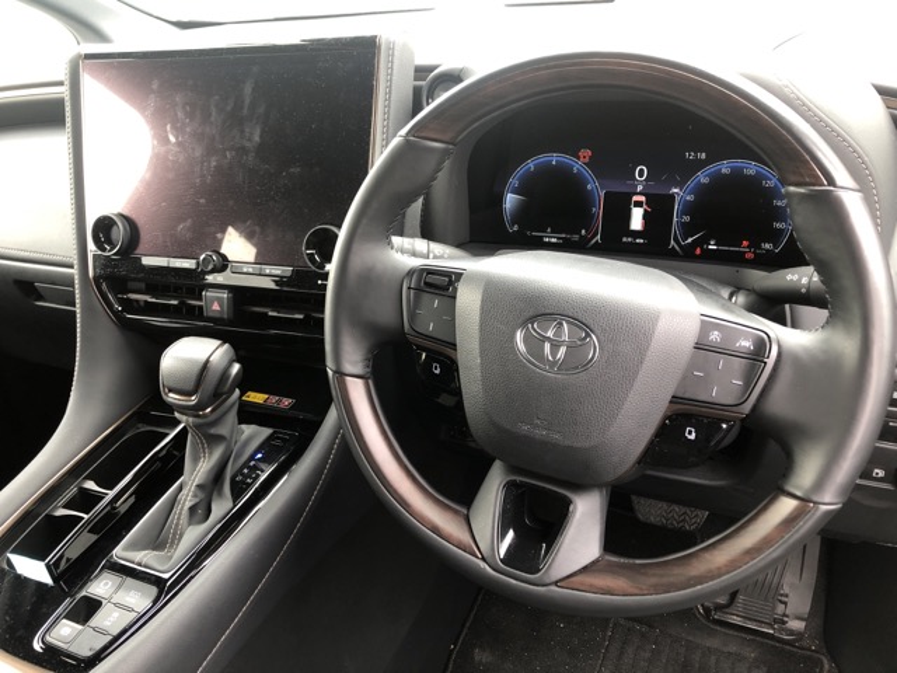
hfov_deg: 63.4
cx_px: 448
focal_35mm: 28
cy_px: 336
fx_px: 726
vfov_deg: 49.7
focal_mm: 3.99
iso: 40
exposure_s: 1/30
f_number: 1.8
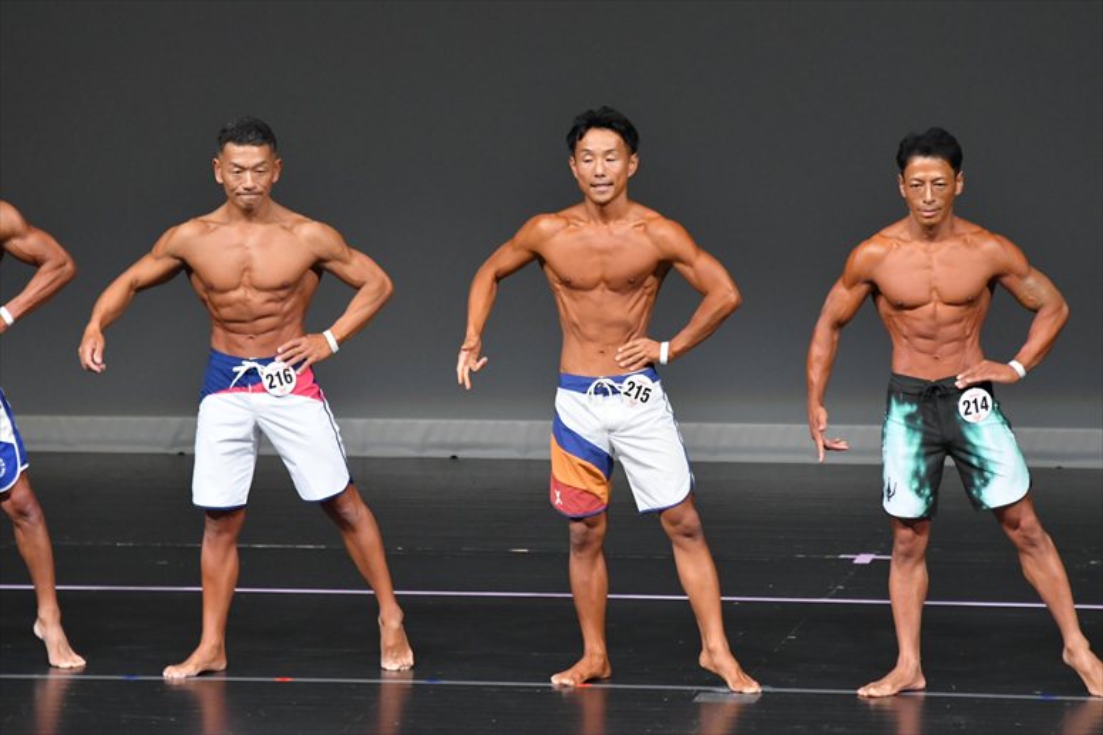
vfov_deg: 4.4
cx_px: 552
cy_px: 368
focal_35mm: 315
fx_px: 9647
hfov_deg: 6.5
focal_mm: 210
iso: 4000
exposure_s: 1/400
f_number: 5.6
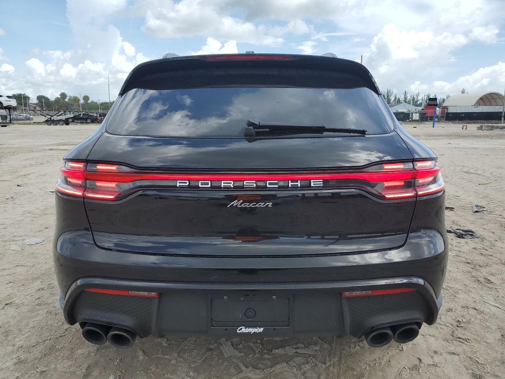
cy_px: 190
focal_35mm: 26
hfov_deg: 67.3
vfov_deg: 53.1
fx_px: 379
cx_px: 252
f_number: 1.5
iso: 50
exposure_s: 1/2000
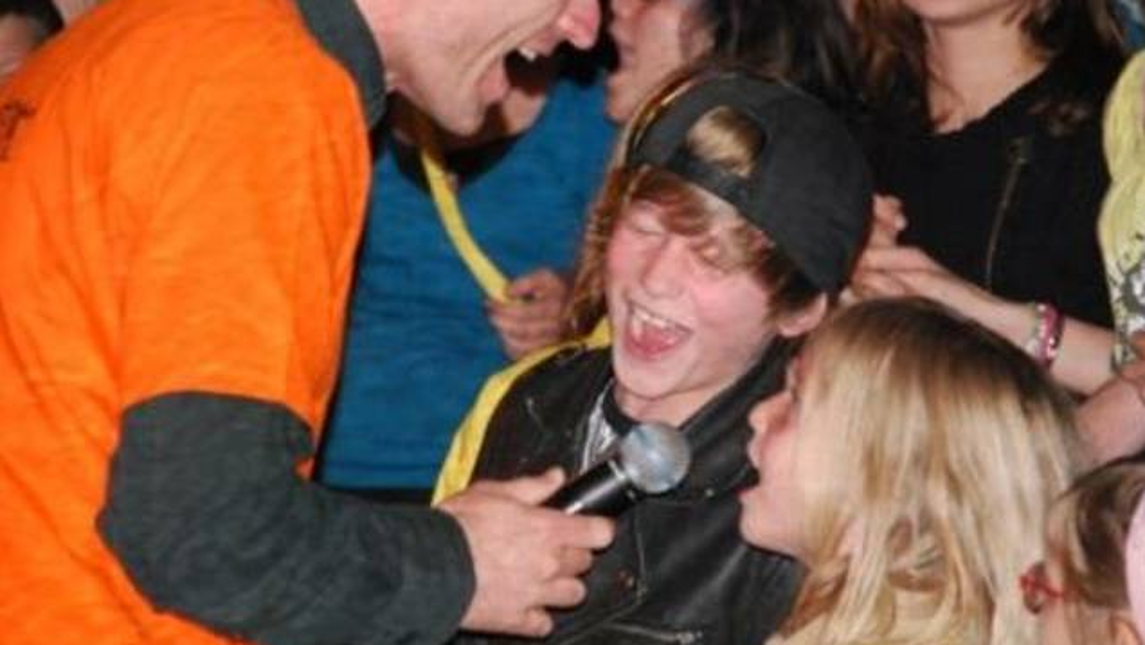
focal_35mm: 246
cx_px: 574
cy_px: 329
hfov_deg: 8.8
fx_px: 7456
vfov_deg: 4.9
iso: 1600
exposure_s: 1/60
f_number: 6
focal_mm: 155
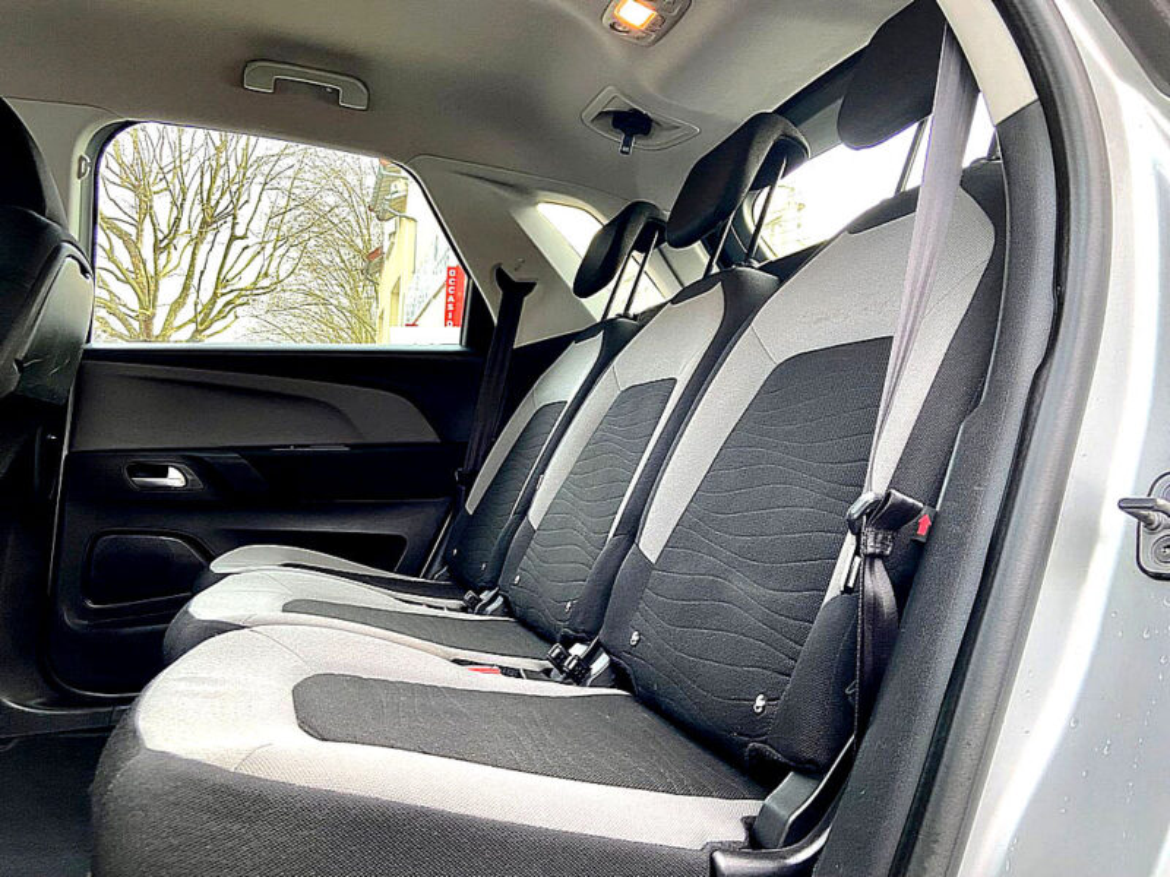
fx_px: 879
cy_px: 438
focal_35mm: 26
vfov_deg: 53.1
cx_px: 585
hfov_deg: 67.3
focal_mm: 4.25
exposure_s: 1/77
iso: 125
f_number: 1.8
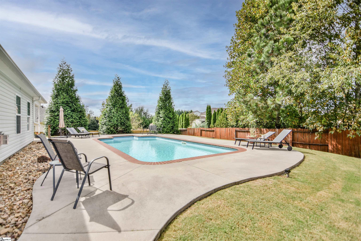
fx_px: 165
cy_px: 120
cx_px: 180
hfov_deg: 95.0
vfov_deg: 72.1
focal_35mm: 16
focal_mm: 11
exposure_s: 1/2000
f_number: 2.8
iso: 160
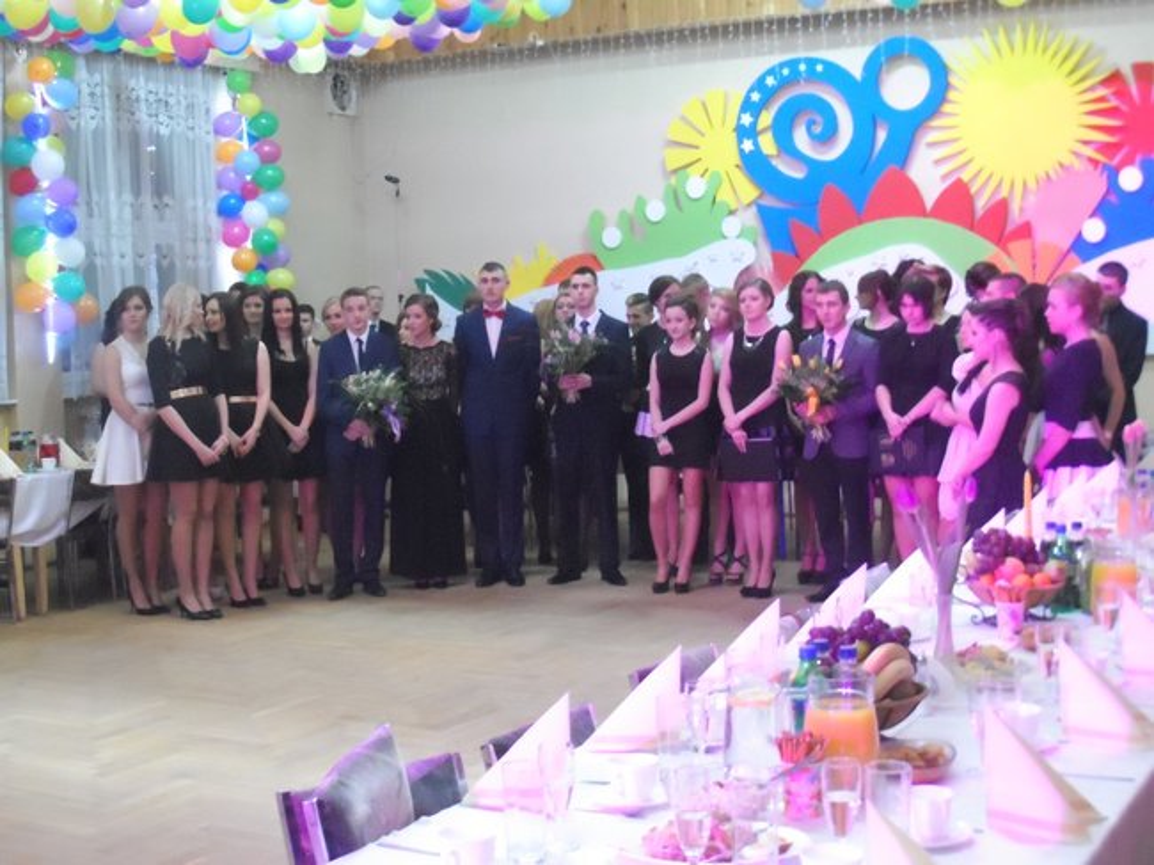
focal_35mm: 53
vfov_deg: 27.5
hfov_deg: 36.2
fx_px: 1766
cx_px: 577
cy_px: 432
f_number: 4
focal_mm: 8.7
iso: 1600
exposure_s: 1/15
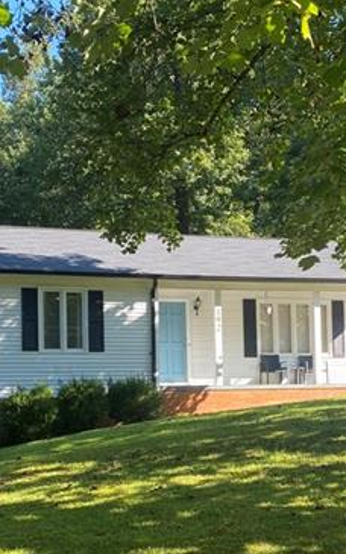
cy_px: 364
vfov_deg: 34.8
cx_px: 168
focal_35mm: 58
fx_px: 875
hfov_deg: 22.4
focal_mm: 4.25
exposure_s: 1/256
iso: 32
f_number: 1.8
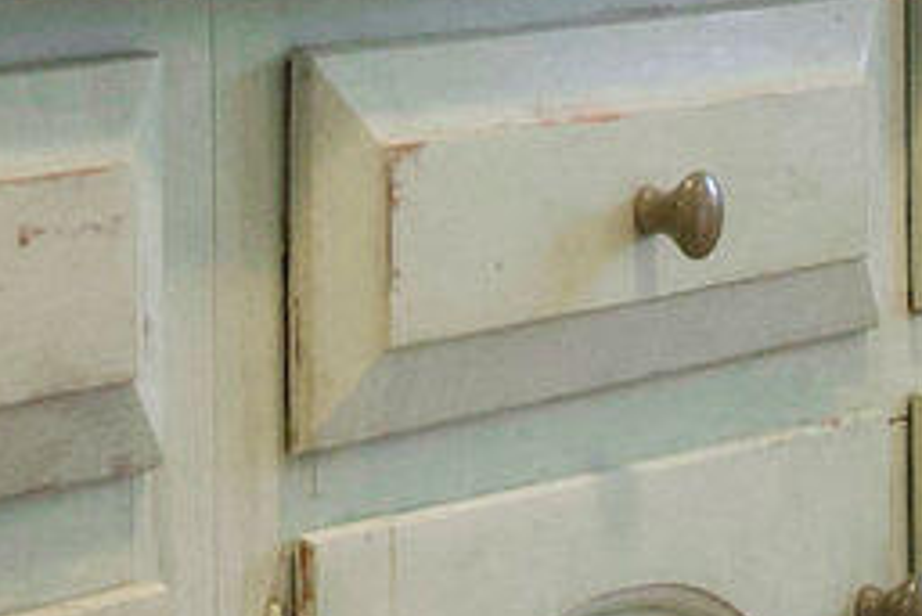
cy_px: -620
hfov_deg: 10.3
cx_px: 274
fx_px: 5125
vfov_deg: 6.7
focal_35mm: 200
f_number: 5.6
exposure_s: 1/4
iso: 640
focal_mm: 17
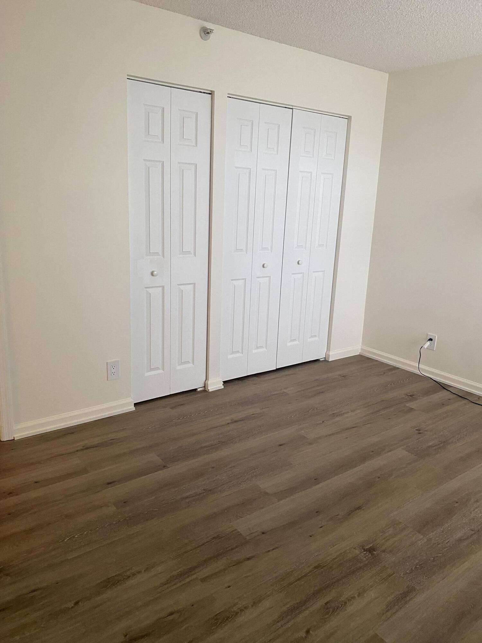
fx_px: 483
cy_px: 322
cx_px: 241
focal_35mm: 26
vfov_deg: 67.3
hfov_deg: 53.1
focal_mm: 4.25
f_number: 1.8
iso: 160
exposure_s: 1/60
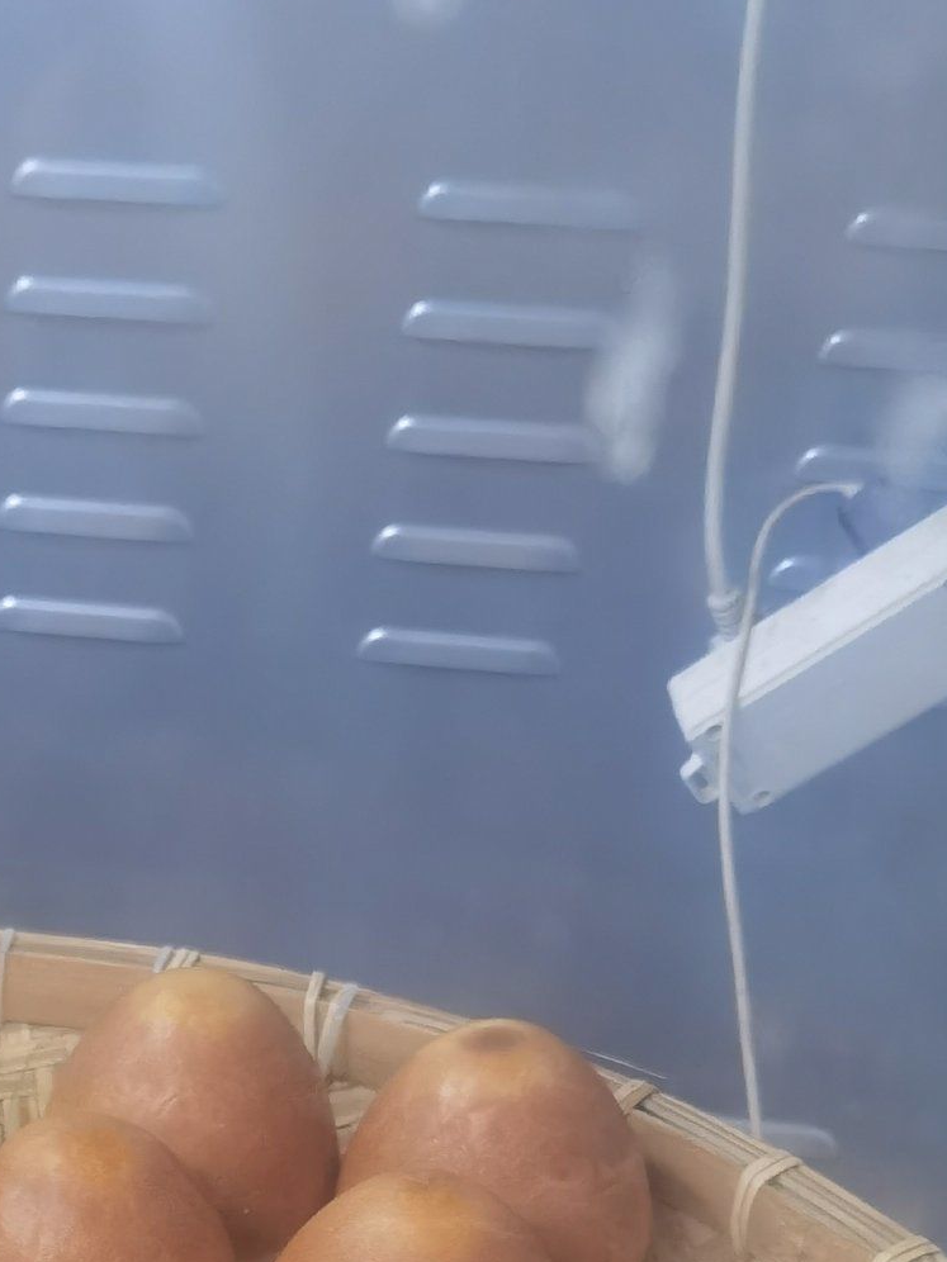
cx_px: -179
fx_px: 2699
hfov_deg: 18.9
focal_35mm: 74
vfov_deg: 23.6
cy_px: 1588
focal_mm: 6.71
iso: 320
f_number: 1.9
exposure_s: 1/100
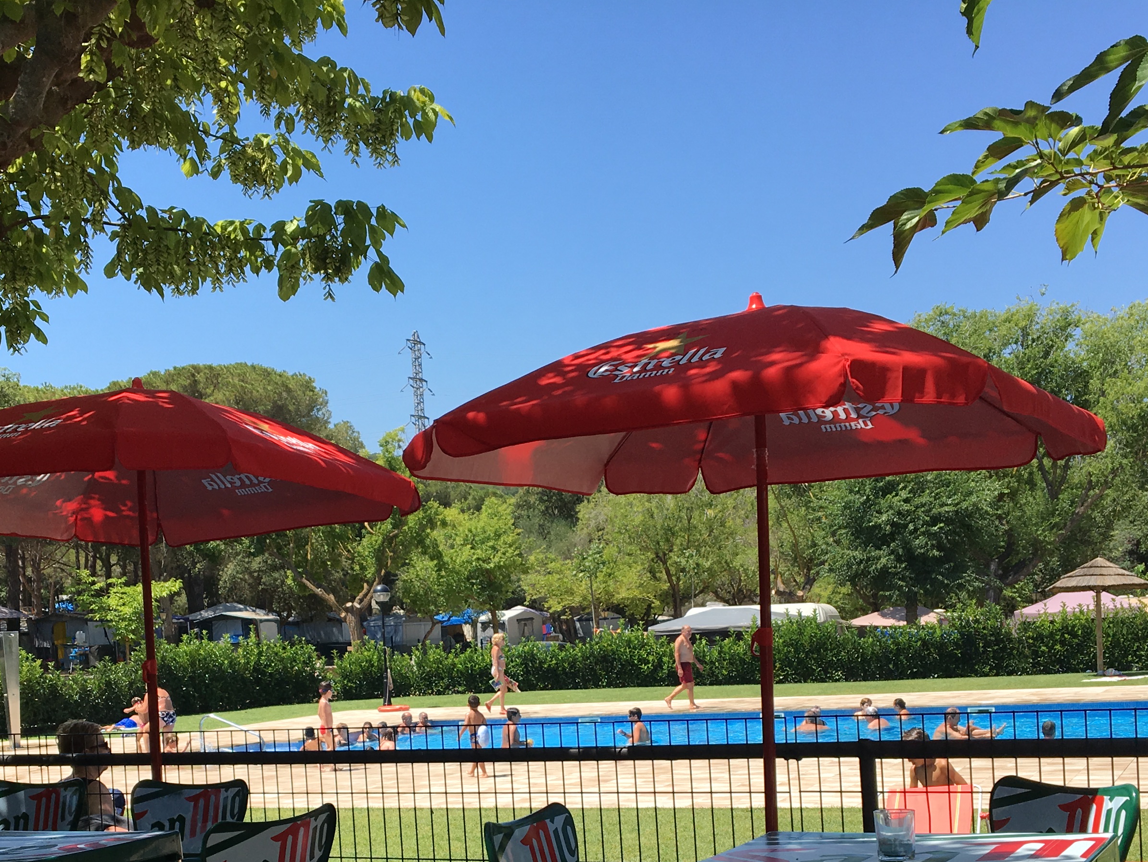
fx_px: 1625
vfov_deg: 28.8
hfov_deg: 38.8
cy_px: 725
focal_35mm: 49
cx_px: 485
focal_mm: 4.15
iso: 25
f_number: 2.2
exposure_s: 1/1166
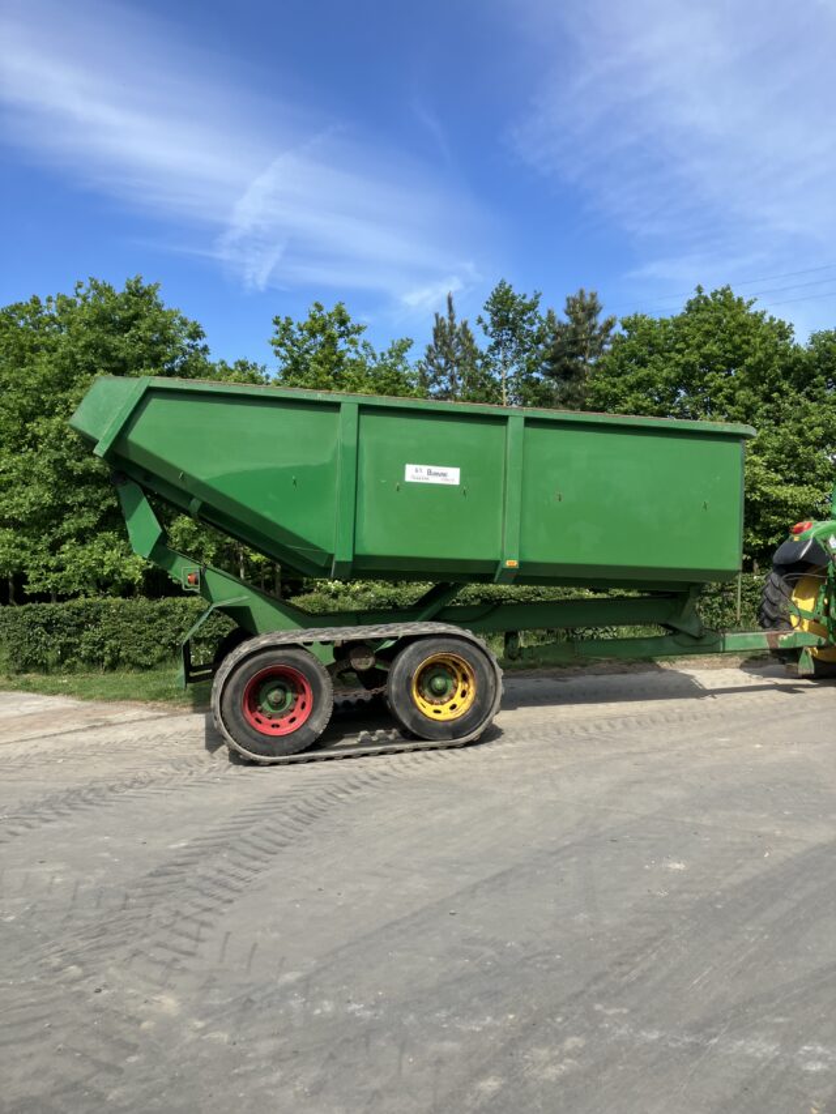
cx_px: 418
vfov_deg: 63.4
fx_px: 901
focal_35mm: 28
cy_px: 557
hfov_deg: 49.8
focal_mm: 3.99
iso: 32
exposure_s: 1/1245
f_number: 1.8
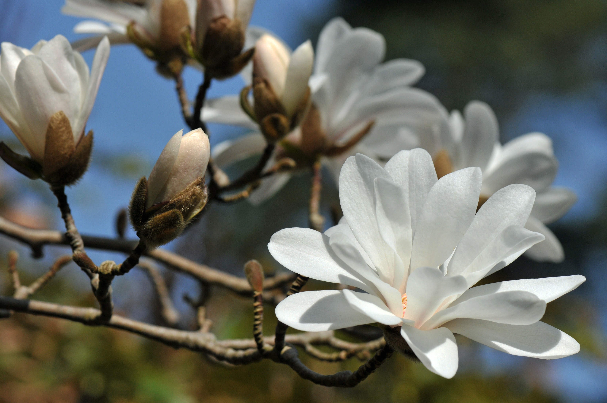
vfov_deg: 8.7
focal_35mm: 158
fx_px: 2652
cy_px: 202
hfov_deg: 13.1
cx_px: 304
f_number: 10
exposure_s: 1/1000
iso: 320
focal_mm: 105
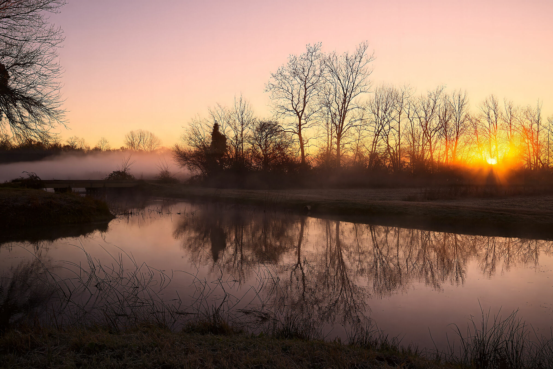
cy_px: 184
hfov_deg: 61.9
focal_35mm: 30
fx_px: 461
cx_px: 276
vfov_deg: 43.6
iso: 560
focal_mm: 30
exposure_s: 1/160
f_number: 14
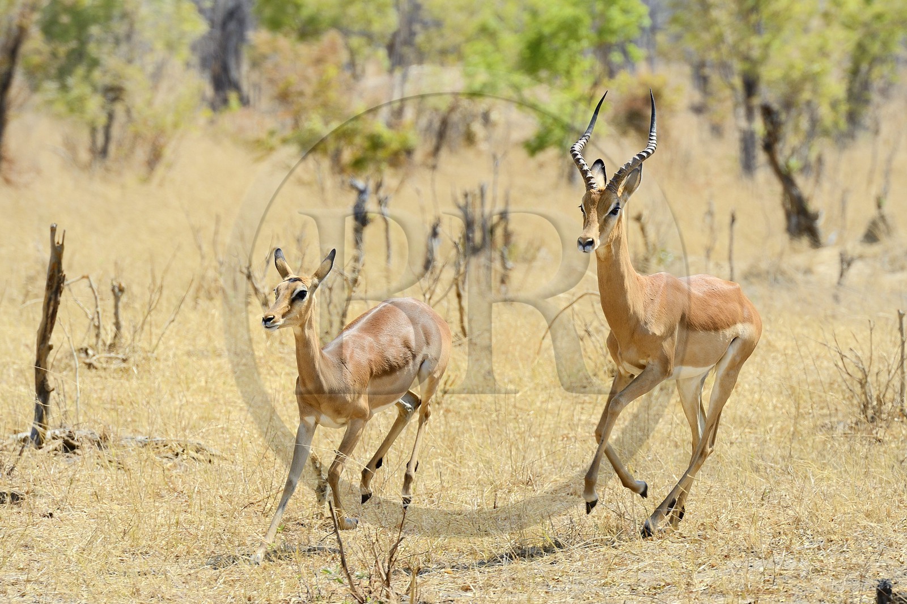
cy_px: 302
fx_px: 7053
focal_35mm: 280
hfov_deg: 7.4
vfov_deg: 4.9
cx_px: 454
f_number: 7.1
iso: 200
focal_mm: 280
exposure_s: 1/500
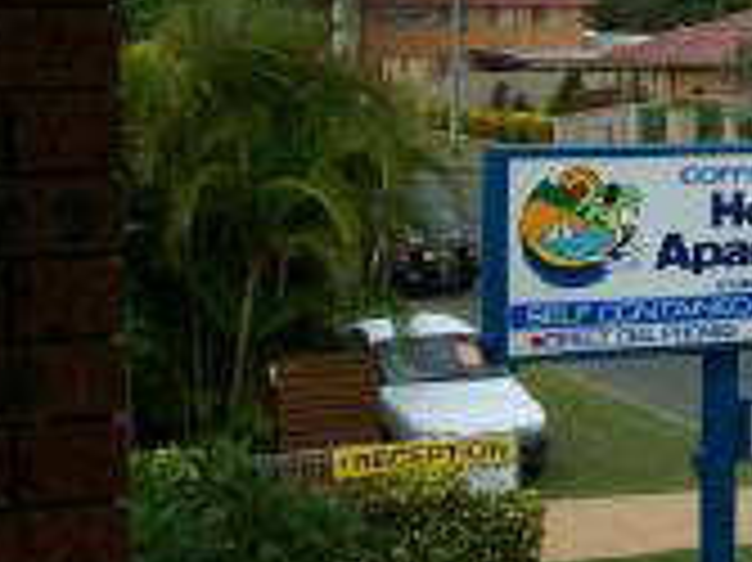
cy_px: 216
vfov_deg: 16.2
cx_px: 865
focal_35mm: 91
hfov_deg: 20.4
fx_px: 1975
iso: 100
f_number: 4
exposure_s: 1/640
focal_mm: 6.3
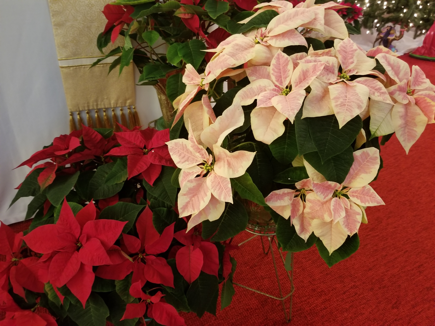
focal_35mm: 26
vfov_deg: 53.1
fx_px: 327
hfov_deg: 67.3
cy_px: 163
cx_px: 218
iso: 200
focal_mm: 4.25
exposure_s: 1/12
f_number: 1.7
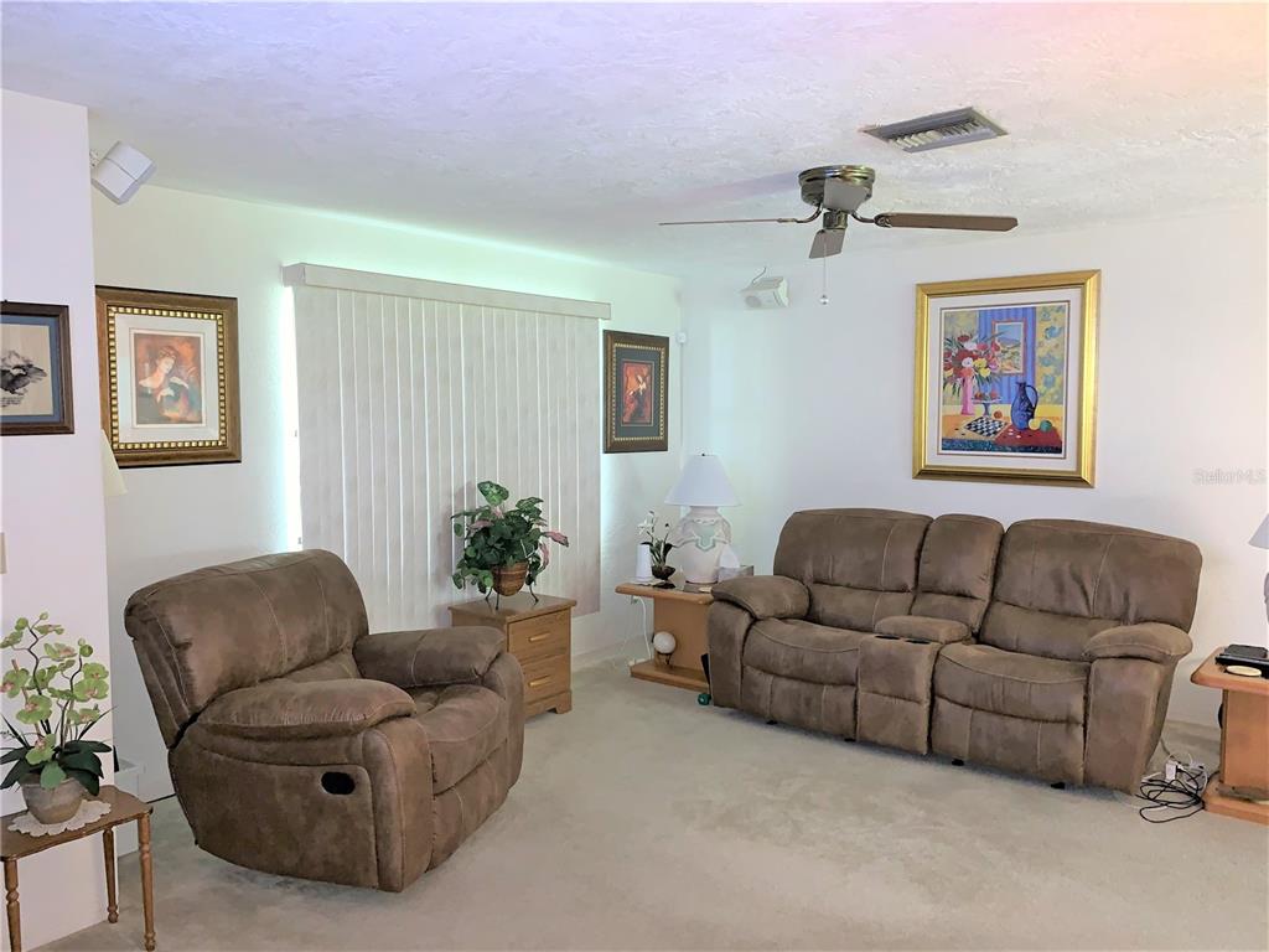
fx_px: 953
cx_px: 634
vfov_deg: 53.1
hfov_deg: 67.3
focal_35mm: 26
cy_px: 476
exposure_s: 1/9
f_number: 1.8
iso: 160
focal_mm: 4.25
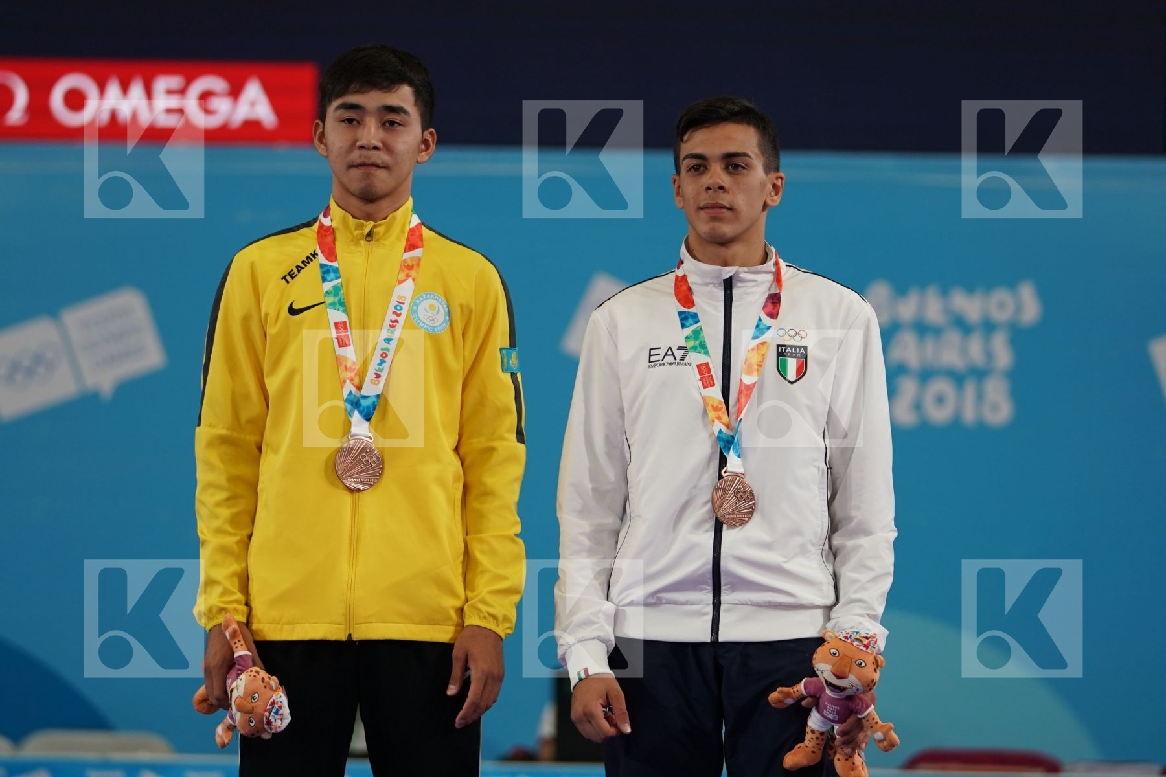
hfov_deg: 9.6
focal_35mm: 214
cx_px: 583
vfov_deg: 6.4
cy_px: 388
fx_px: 6931
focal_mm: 143
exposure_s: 1/500
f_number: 2.8
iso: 500
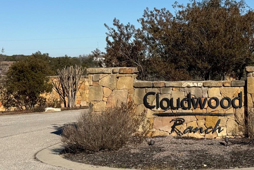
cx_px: 177
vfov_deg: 15.7
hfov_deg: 23.2
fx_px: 614
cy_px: 71
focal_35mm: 87
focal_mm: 6.76
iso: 64
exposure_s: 1/7143
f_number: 1.78
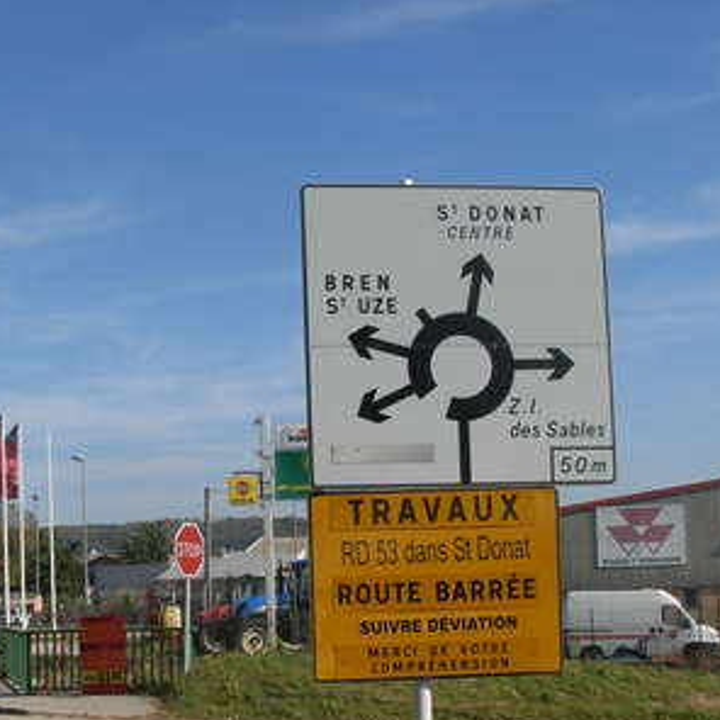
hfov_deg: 25.1
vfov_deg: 25.1
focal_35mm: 68
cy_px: 542
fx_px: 1600
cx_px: 195
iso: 79
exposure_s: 1/645
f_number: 4.9
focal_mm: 6.3
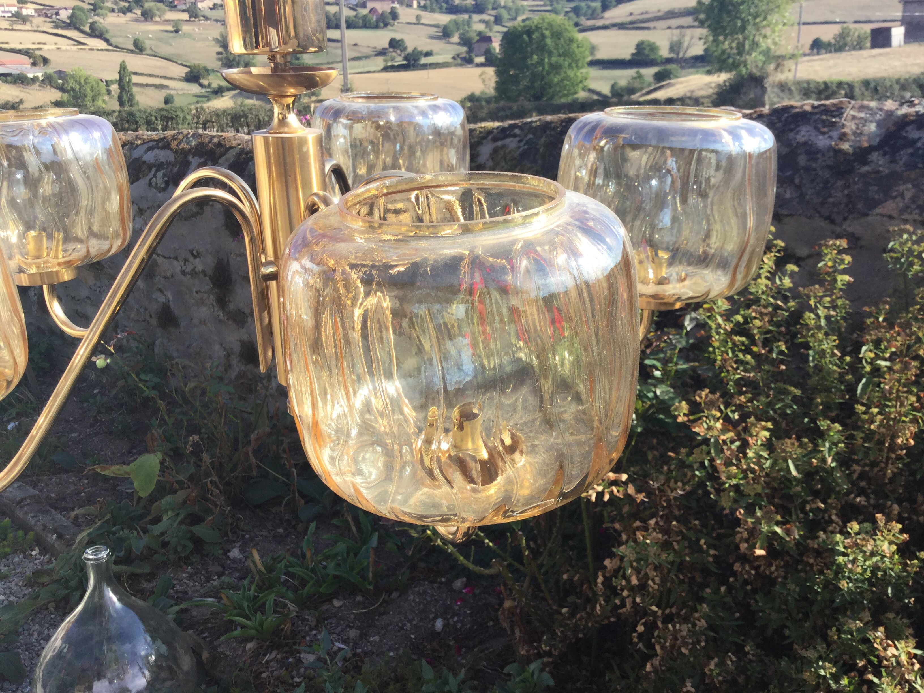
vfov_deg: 45.4
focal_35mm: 31
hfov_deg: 58.4
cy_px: 346
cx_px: 462
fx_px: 827
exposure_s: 1/566
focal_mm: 3.3
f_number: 2.4
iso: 25
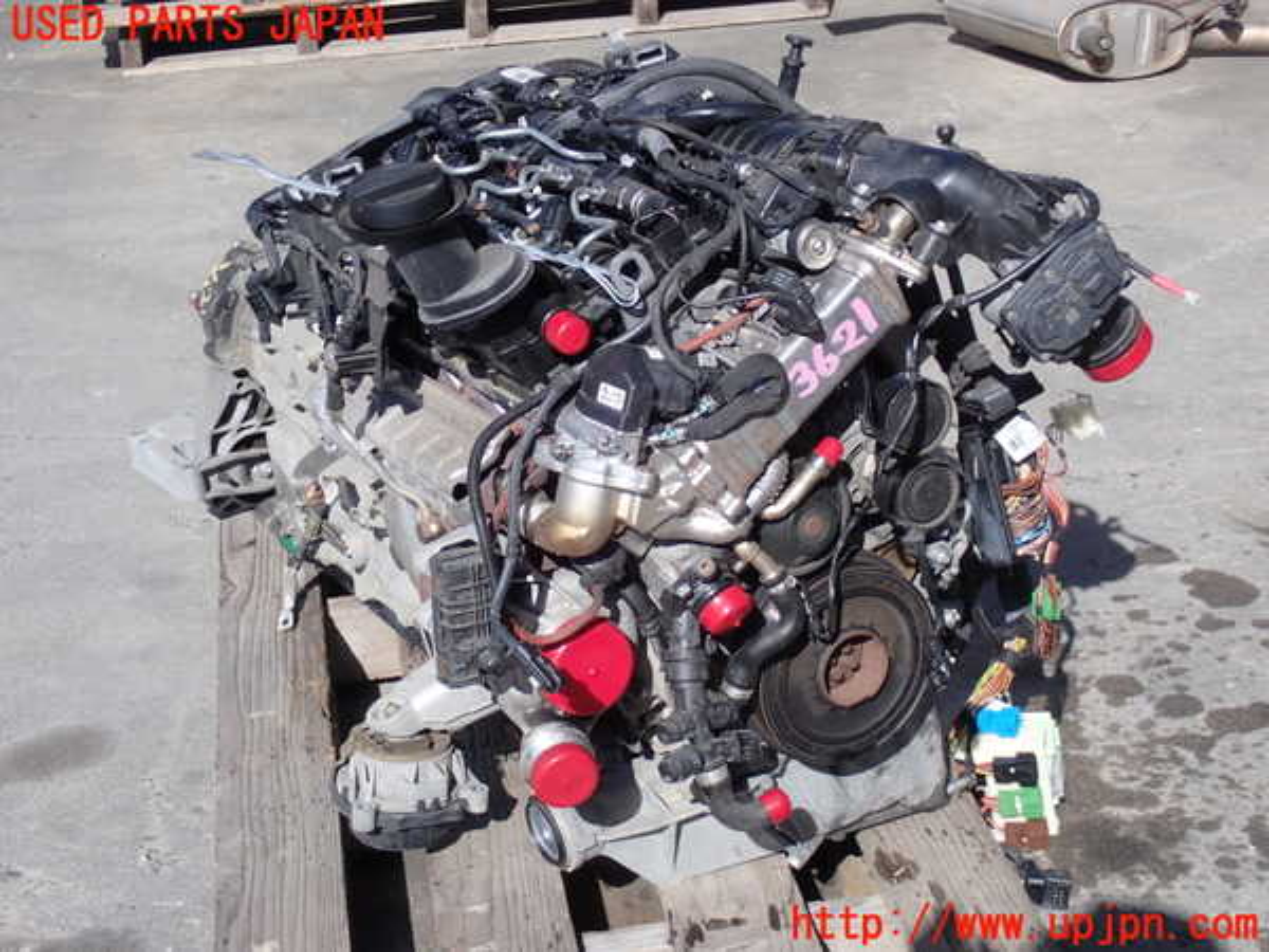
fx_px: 2603
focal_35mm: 71
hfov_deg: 27.4
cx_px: 634
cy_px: 476
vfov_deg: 20.7
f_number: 5.6
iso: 100
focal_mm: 12.73
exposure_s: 1/320
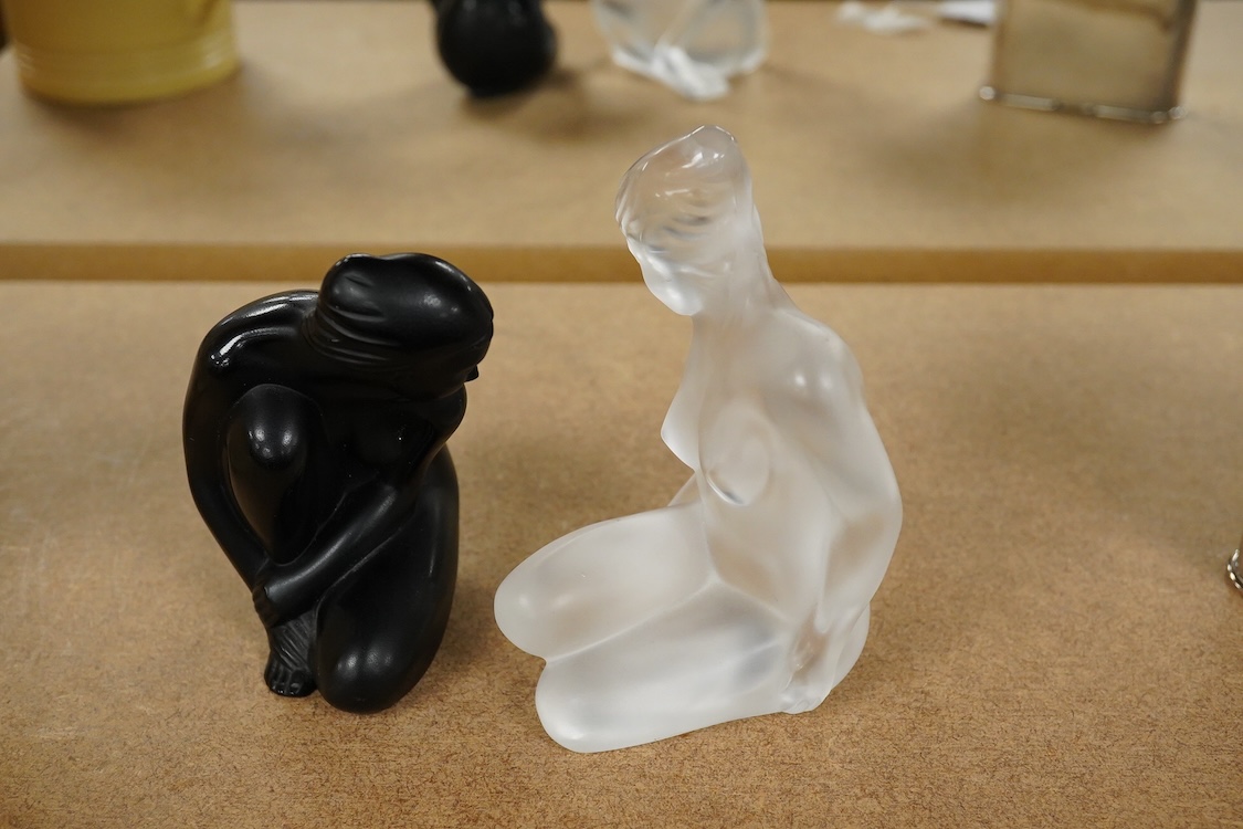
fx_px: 1554
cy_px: 414
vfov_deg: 29.9
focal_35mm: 45
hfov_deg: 43.6
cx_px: 622
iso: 2500
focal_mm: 30
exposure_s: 1/200
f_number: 9
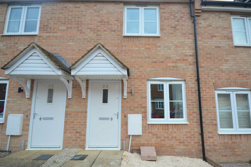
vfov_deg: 73.6
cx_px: 132
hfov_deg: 96.7
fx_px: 112
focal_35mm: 16
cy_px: 89
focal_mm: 10
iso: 400
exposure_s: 1/100
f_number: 5
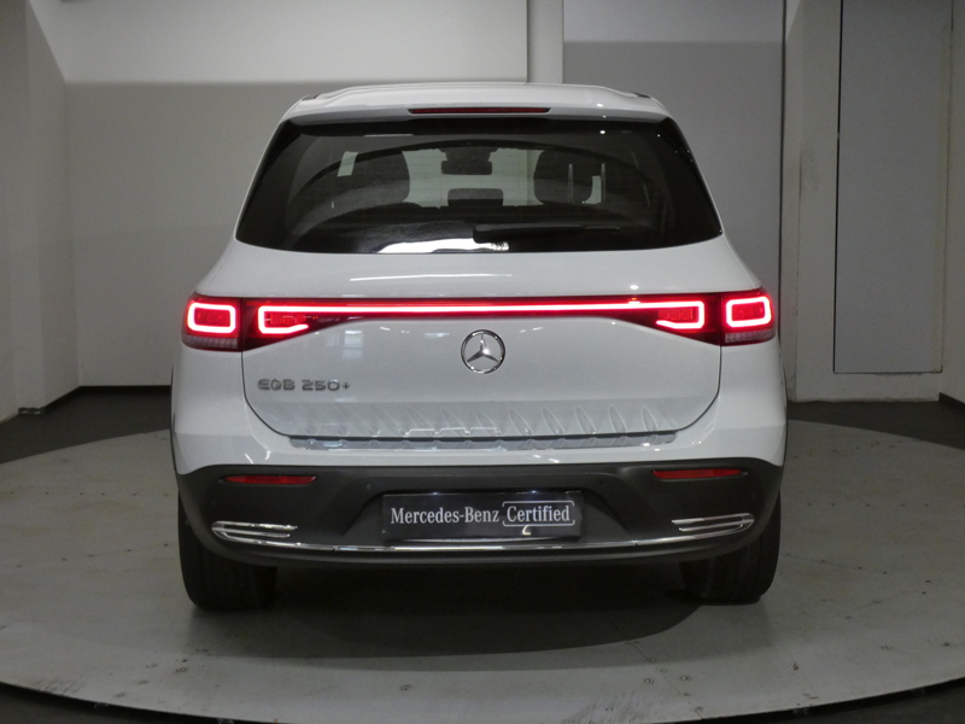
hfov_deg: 38.2
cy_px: 362
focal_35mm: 50
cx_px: 482
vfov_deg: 29.1
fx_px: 1394
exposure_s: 1/80
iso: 500
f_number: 3.9
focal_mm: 9
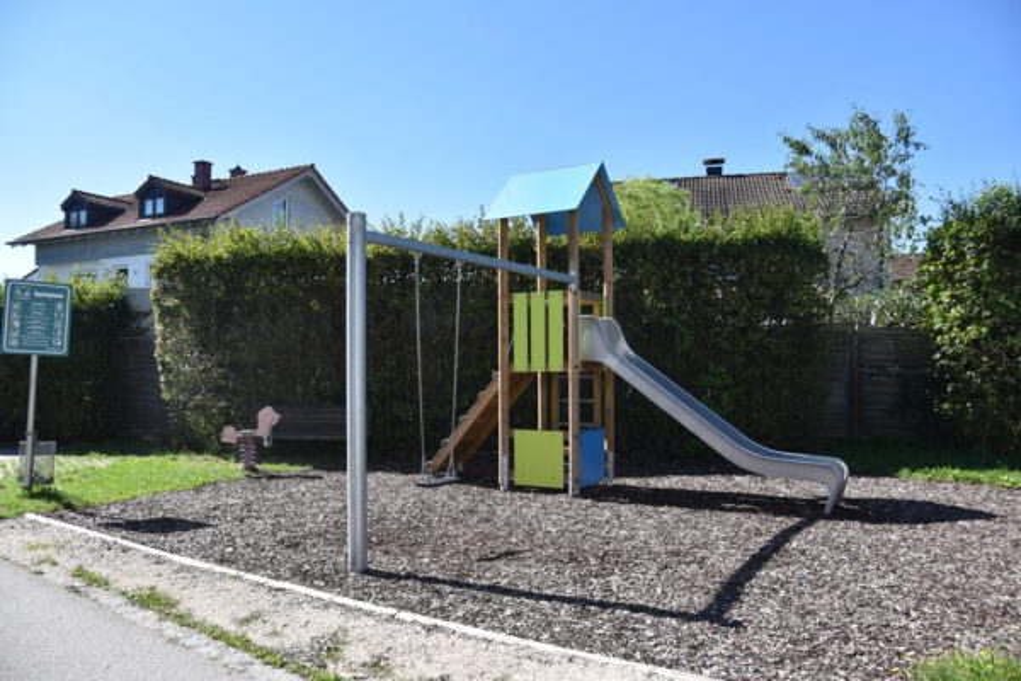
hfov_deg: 70.4
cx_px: 510
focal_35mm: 26
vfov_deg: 50.4
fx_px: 723
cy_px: 340
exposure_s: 1/800
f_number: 3.5
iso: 125
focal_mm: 17
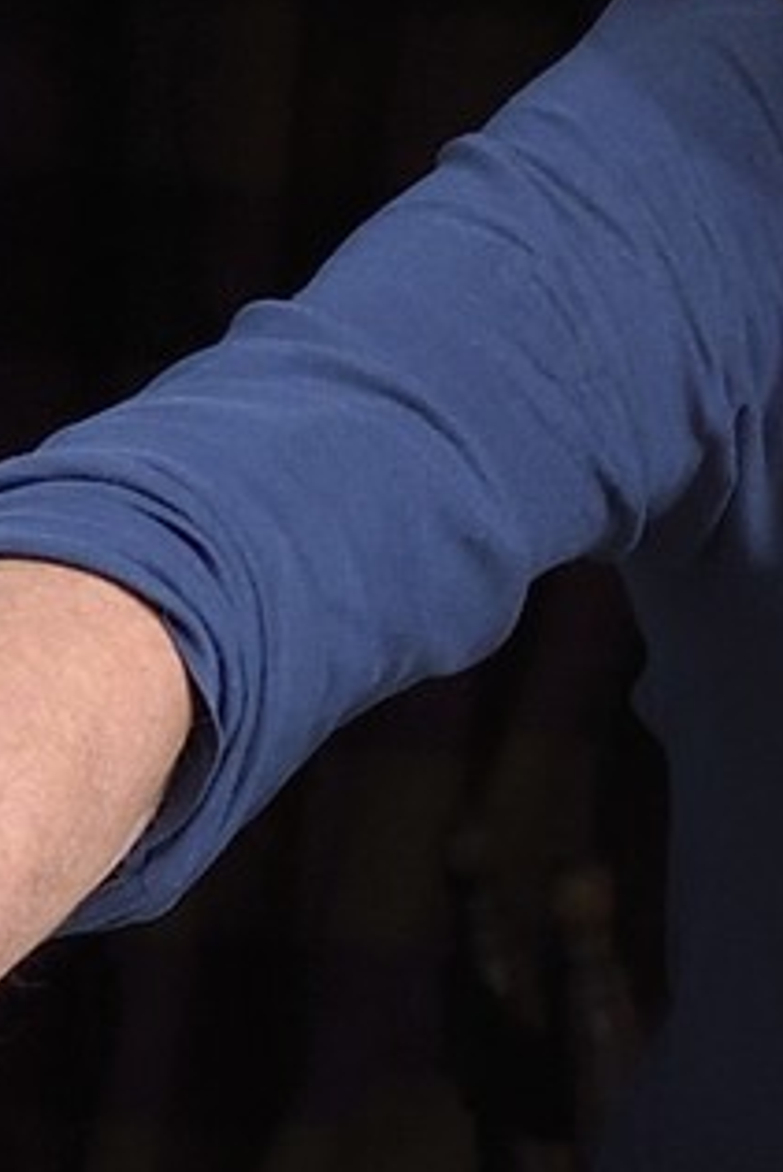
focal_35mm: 455
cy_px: -1228
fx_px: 14827
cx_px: 1763
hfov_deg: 3.0
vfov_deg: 4.5
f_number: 5.6
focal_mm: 60
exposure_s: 1/80
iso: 800
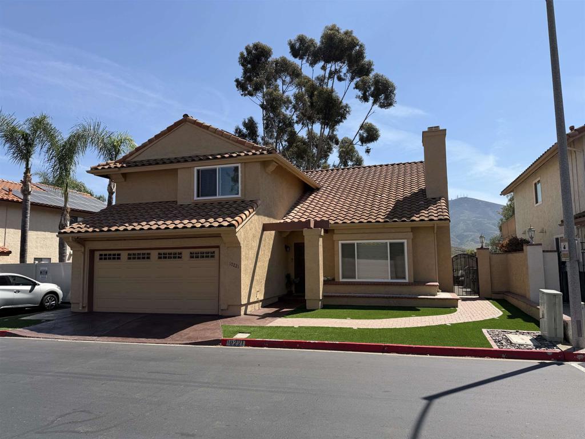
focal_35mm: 24
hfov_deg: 71.6
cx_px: 292
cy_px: 220
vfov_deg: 56.8
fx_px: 406
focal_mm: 6.76
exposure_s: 1/4673
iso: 80
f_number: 1.78
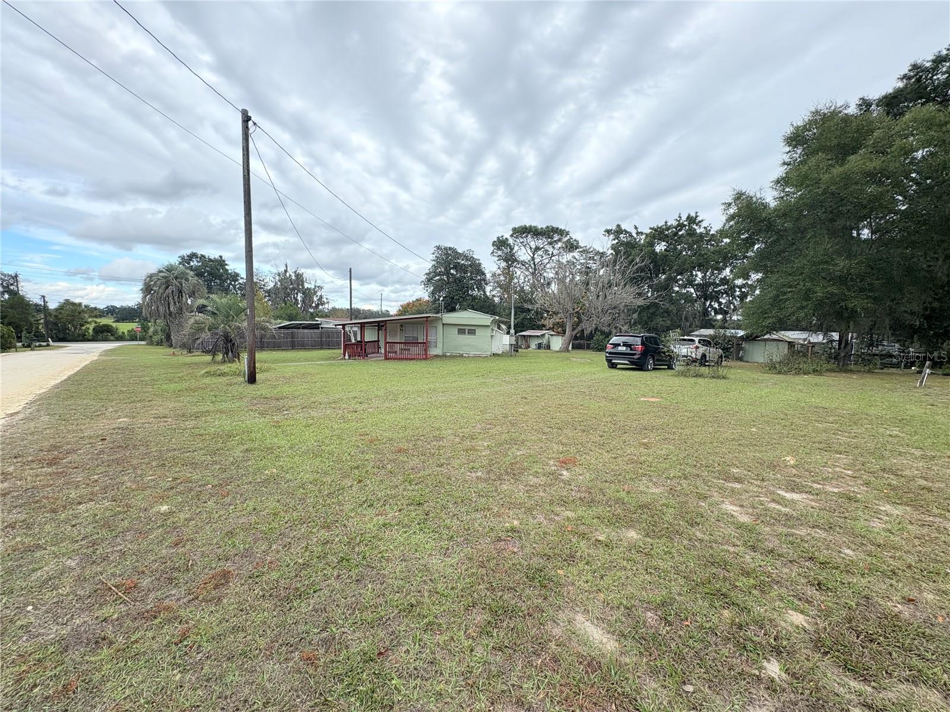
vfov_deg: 85.7
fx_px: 384
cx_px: 475
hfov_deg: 102.1
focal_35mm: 14
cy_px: 356
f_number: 2.2
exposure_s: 1/727
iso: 40
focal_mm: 2.22
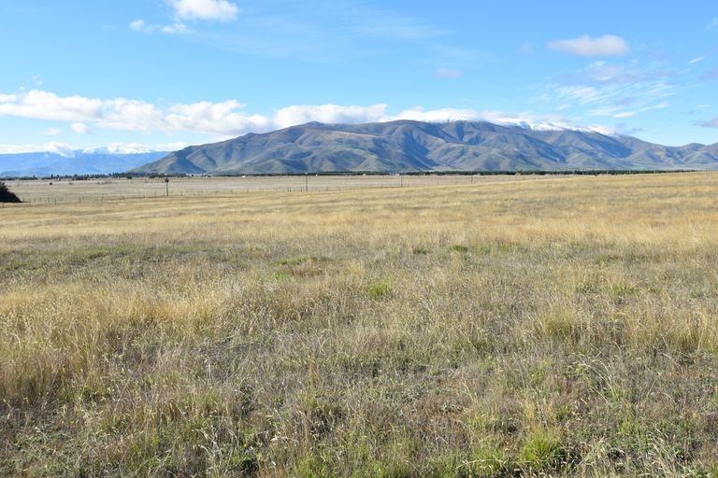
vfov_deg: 41.7
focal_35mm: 32
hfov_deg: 59.5
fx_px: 628
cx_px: 359
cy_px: 239
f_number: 10
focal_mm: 21
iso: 200
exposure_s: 1/400
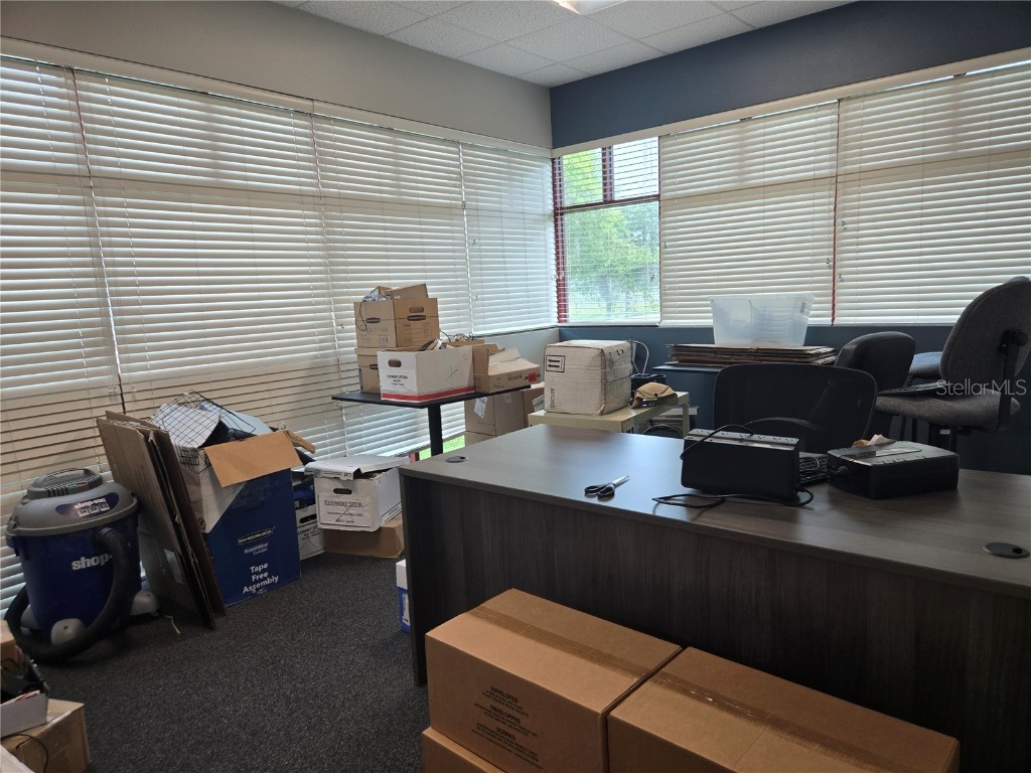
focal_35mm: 23
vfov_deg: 58.9
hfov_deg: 73.9
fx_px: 685
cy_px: 386
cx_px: 516
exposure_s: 1/120
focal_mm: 5.4
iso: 80
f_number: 1.8
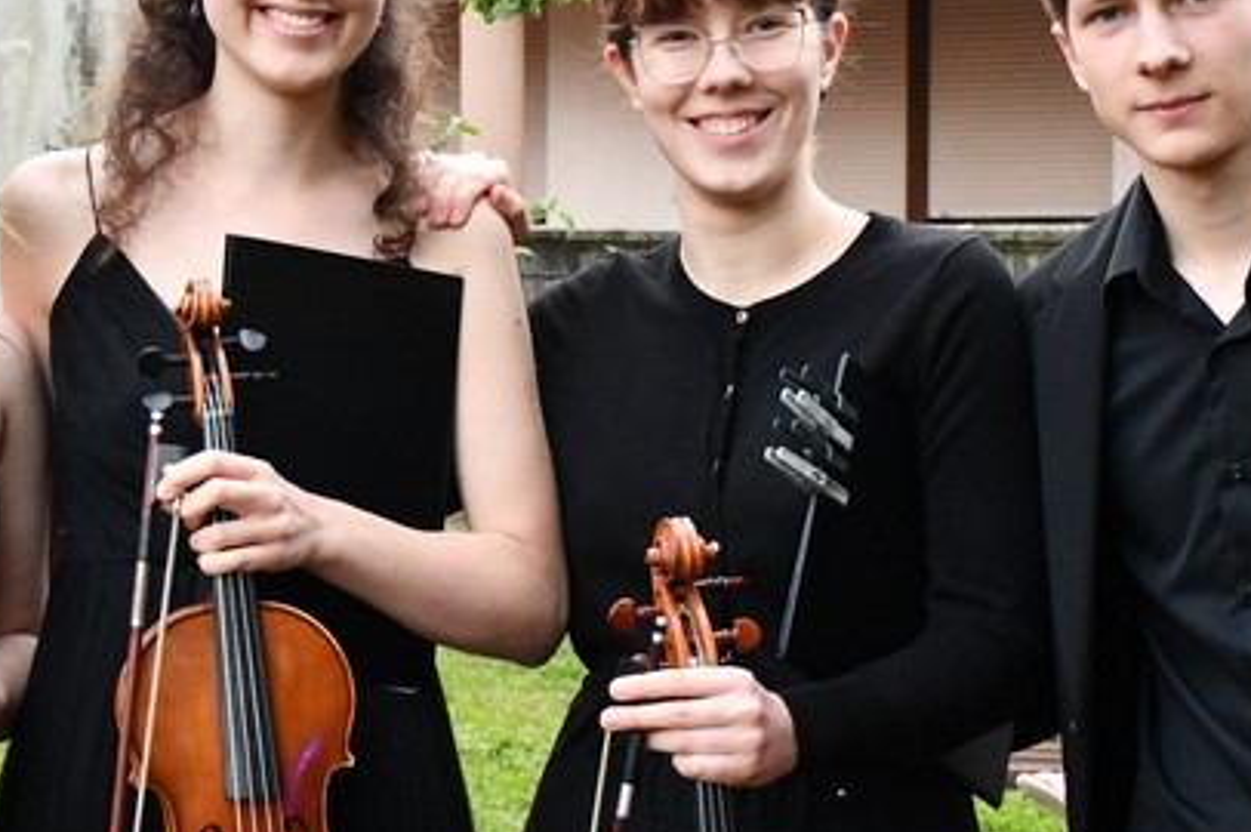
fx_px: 3507
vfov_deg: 13.5
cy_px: 399
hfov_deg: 20.2
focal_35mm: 101
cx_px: 545
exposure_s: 1/125
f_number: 4
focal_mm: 27
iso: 1800
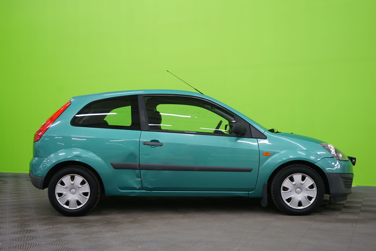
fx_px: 428
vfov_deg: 32.6
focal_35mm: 41
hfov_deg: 47.4
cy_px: 126
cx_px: 188
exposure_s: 1/10
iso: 400
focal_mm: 41
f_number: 4.5
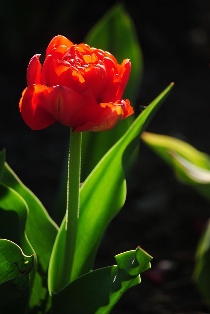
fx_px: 3926
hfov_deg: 3.1
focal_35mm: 450
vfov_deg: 4.6
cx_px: 105
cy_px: 157
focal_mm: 300
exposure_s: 1/100
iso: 100
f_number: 5.6
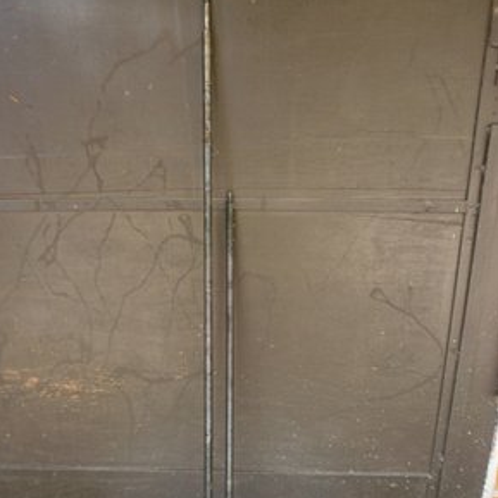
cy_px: 310
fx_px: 537
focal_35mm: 33
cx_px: 243
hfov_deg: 49.7
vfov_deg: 49.3
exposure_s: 1/60
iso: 100
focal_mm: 4.8
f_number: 2.9
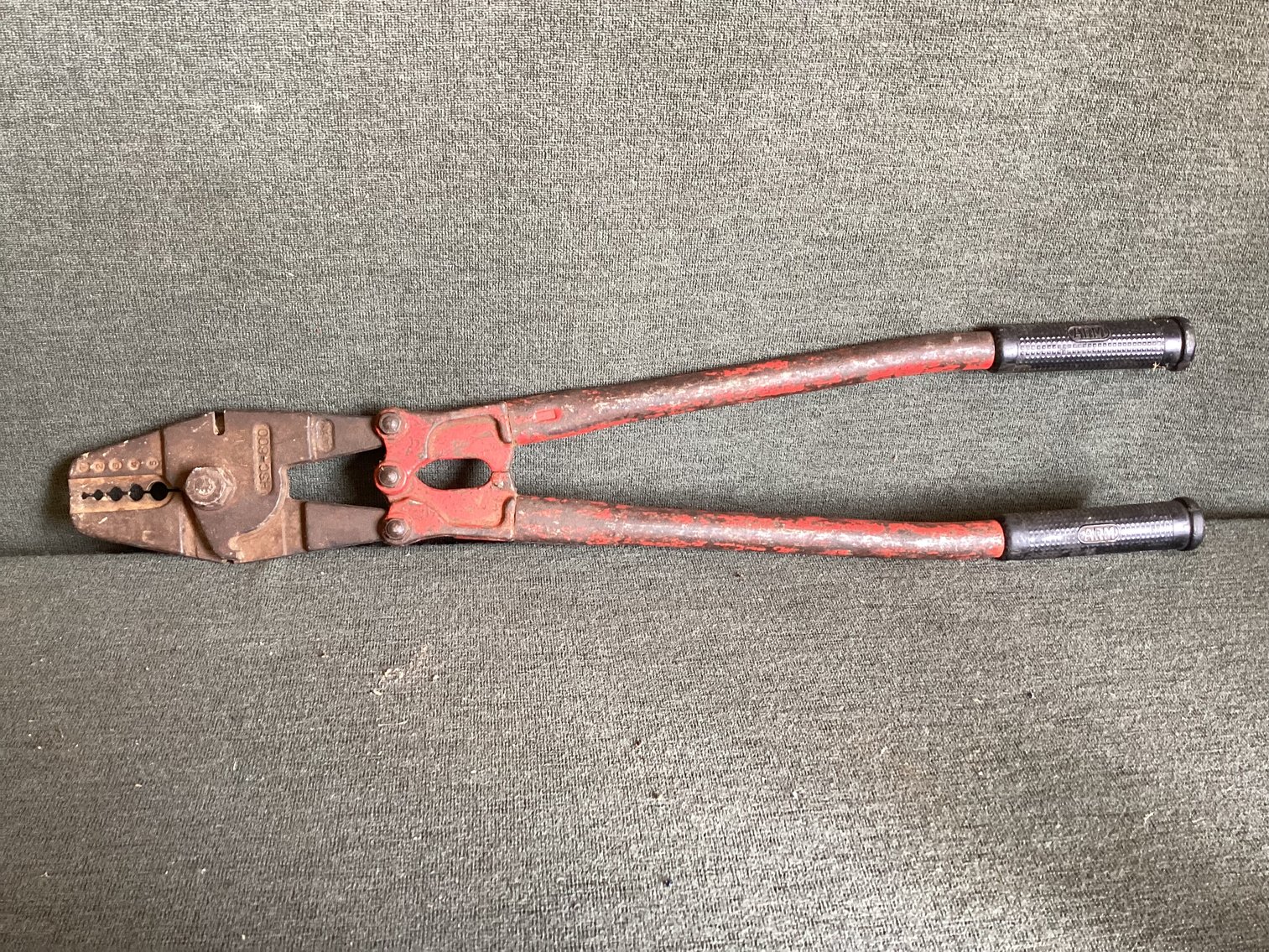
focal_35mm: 31
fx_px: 1137
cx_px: 634
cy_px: 476
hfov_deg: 58.3
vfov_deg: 45.4
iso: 160
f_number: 2.4
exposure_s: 1/50
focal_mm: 3.3
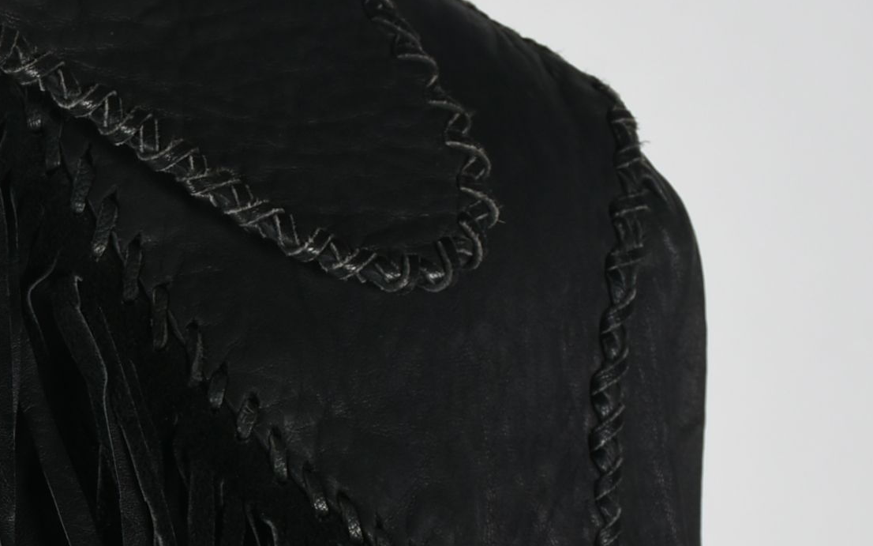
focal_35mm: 207
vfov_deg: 6.3
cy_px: 509
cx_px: -201
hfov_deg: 10.0
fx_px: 4924
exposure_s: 1/125
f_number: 11
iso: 200
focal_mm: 50
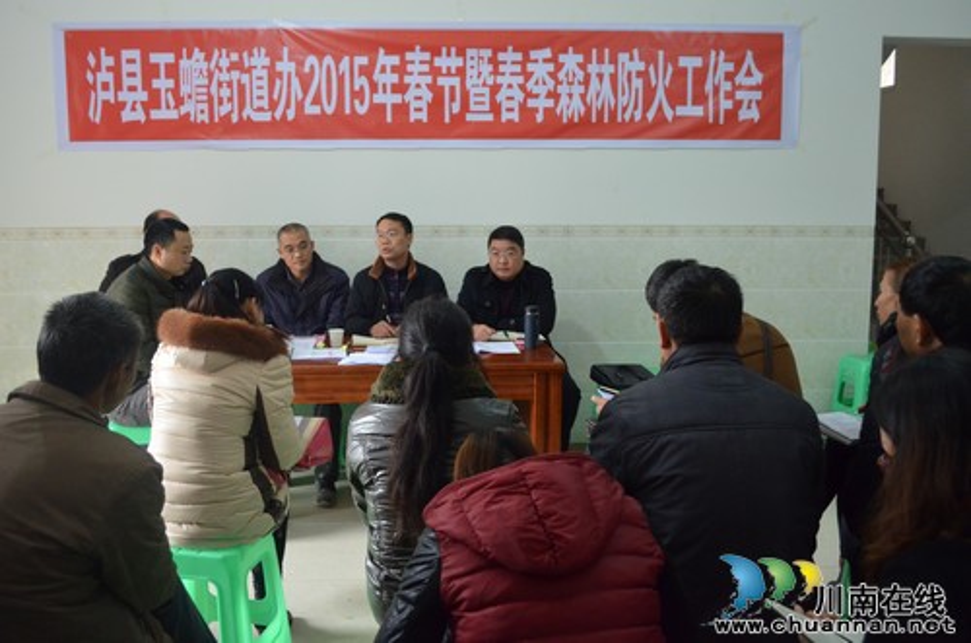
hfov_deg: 57.3
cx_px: 486
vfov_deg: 39.8
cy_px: 322
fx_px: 888
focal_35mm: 33
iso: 2000
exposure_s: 1/30
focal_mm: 22
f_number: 4
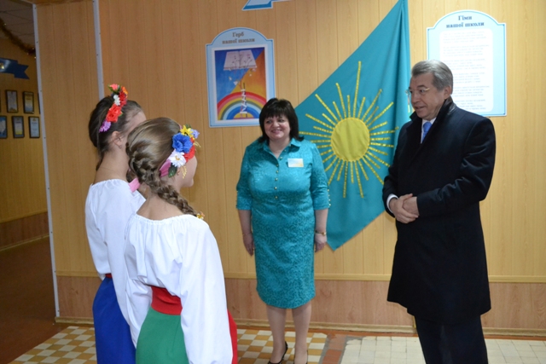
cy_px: 182
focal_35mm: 33
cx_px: 273
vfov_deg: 40.0
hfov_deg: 57.2
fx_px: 501
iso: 3200
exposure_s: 1/60
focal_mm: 22
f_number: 4
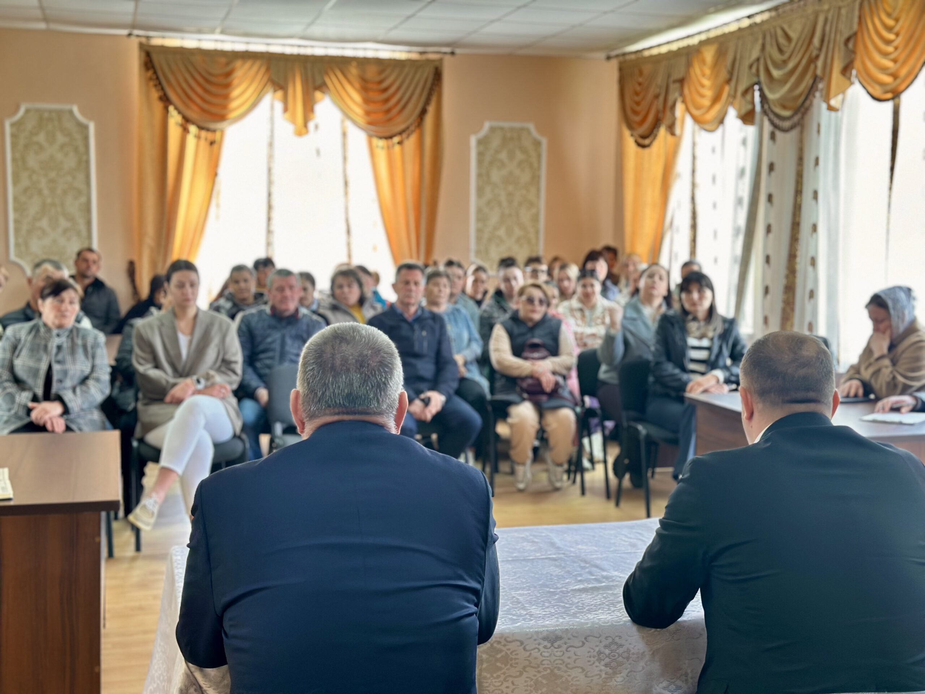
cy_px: 347
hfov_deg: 39.7
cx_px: 462
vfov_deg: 30.3
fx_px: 1283
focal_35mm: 48
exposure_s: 1/50
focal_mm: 6.86
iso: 125
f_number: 1.78
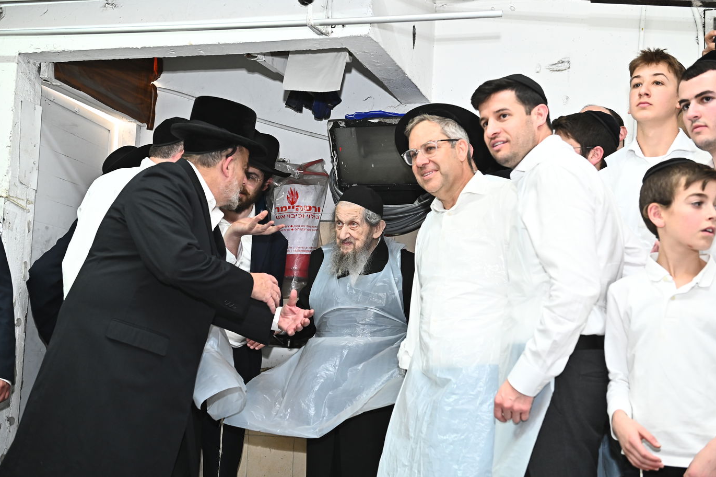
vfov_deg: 27.5
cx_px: 351
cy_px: 234
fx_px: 974
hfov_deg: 40.4
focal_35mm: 49
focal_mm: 48
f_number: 4
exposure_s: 1/200
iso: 2500
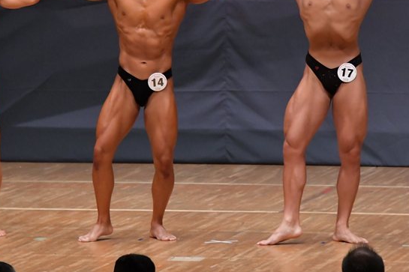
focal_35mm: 384
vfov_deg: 3.6
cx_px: 234
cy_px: 99
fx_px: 4361
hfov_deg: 5.4
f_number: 5.6
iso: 6400
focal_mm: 180
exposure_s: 1/400
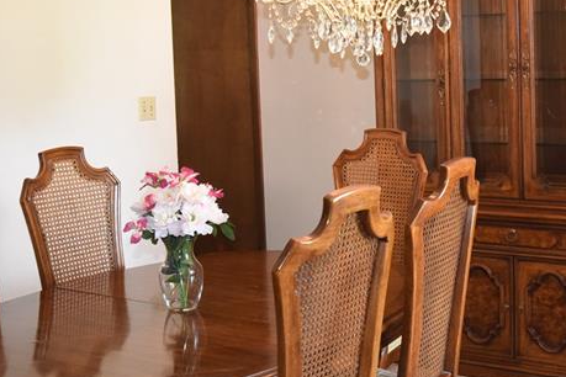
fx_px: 912
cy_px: 184
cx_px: 332
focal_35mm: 58
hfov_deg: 34.4
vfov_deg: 23.4
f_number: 7.1
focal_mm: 26
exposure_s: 1/60
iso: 3200
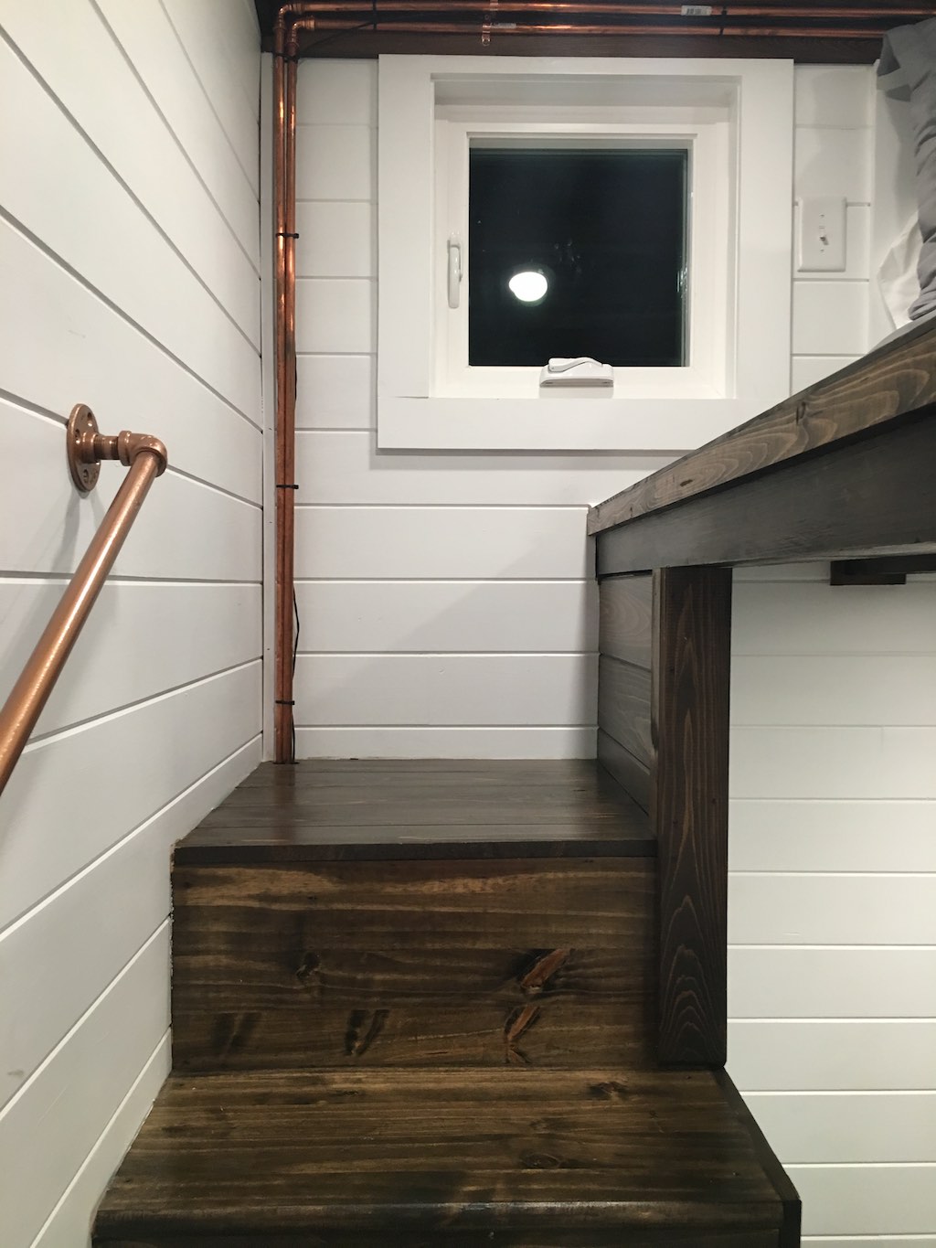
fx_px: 1045
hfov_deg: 48.2
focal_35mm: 29
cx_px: 468
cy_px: 624
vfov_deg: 61.7
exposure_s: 1/30
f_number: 2.2
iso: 100
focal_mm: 4.15
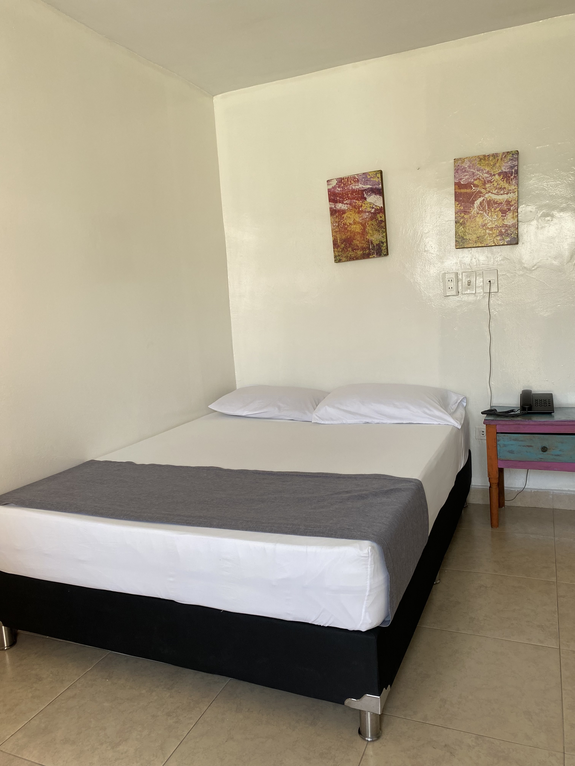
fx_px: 576
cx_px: 288
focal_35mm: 26
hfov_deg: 53.1
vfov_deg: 67.3
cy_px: 383
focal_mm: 4.25
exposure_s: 1/122
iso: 64
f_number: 1.8
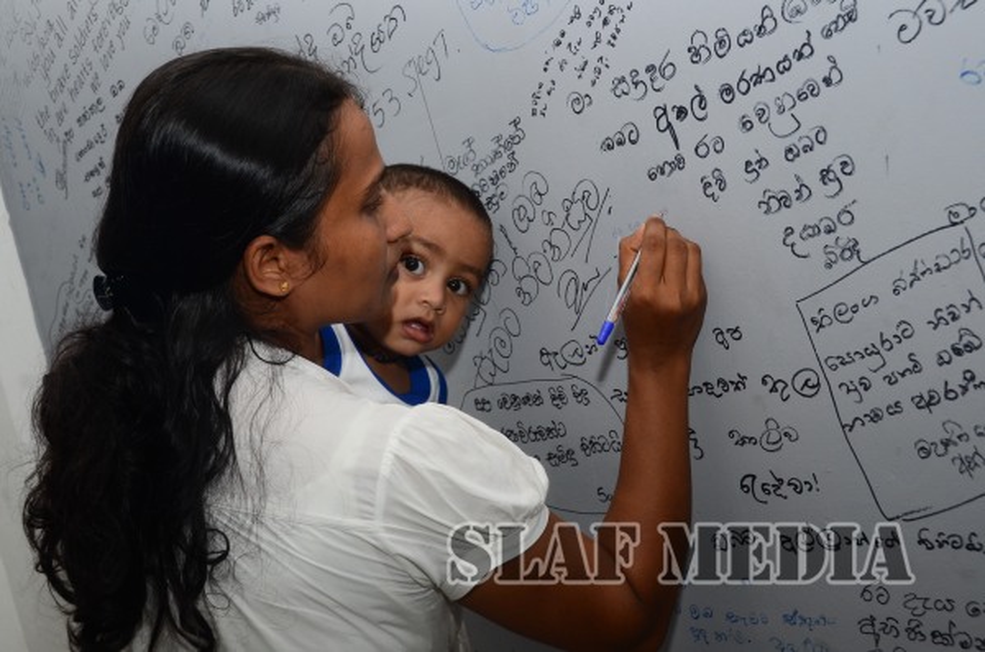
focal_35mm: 48
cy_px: 326
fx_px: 1310
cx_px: 492
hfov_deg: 41.2
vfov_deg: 27.9
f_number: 8
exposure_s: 1/125
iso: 400
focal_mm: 32
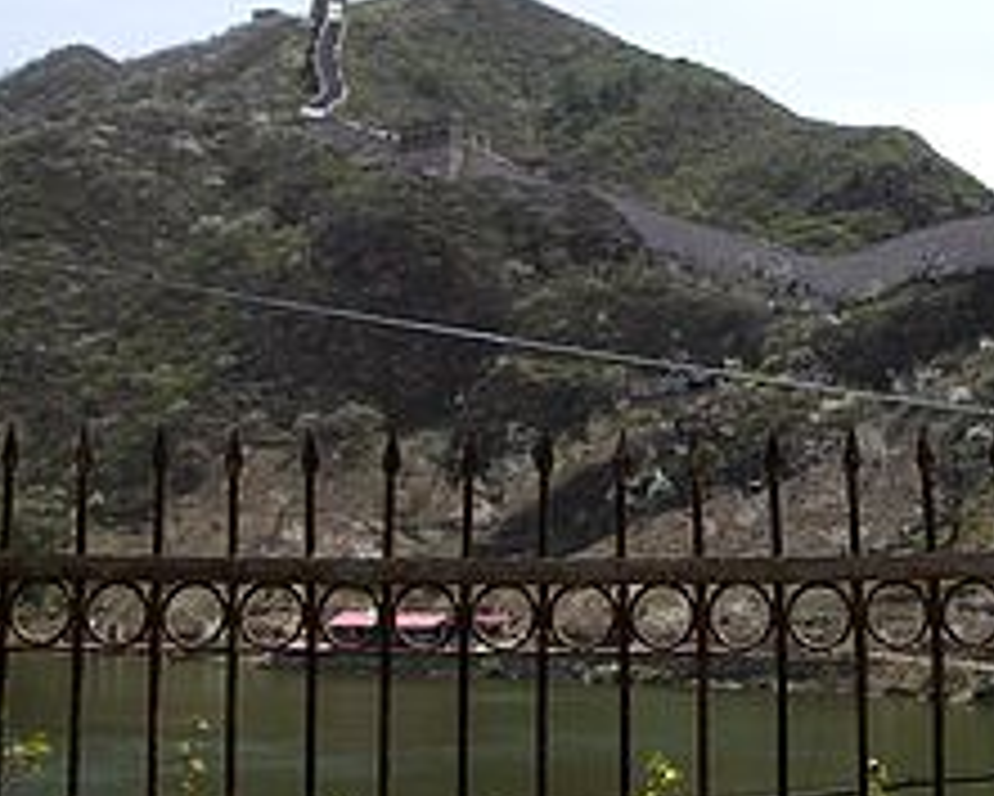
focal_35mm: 67
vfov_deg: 22.7
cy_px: 274
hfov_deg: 27.4
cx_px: 873
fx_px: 1972
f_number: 4.3
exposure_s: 1/500
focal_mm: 6.2
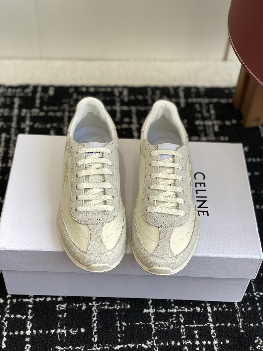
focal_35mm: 52
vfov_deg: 36.8
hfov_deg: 28.0
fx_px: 527
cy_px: 176
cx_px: 132
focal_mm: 6
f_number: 2
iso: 20
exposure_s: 1/146
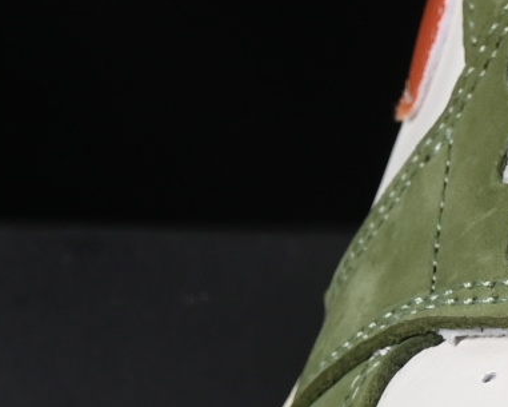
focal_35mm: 514
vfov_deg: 3.0
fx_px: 7730
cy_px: 283
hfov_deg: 3.7
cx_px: 1136
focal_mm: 50
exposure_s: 1/80
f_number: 8
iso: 160
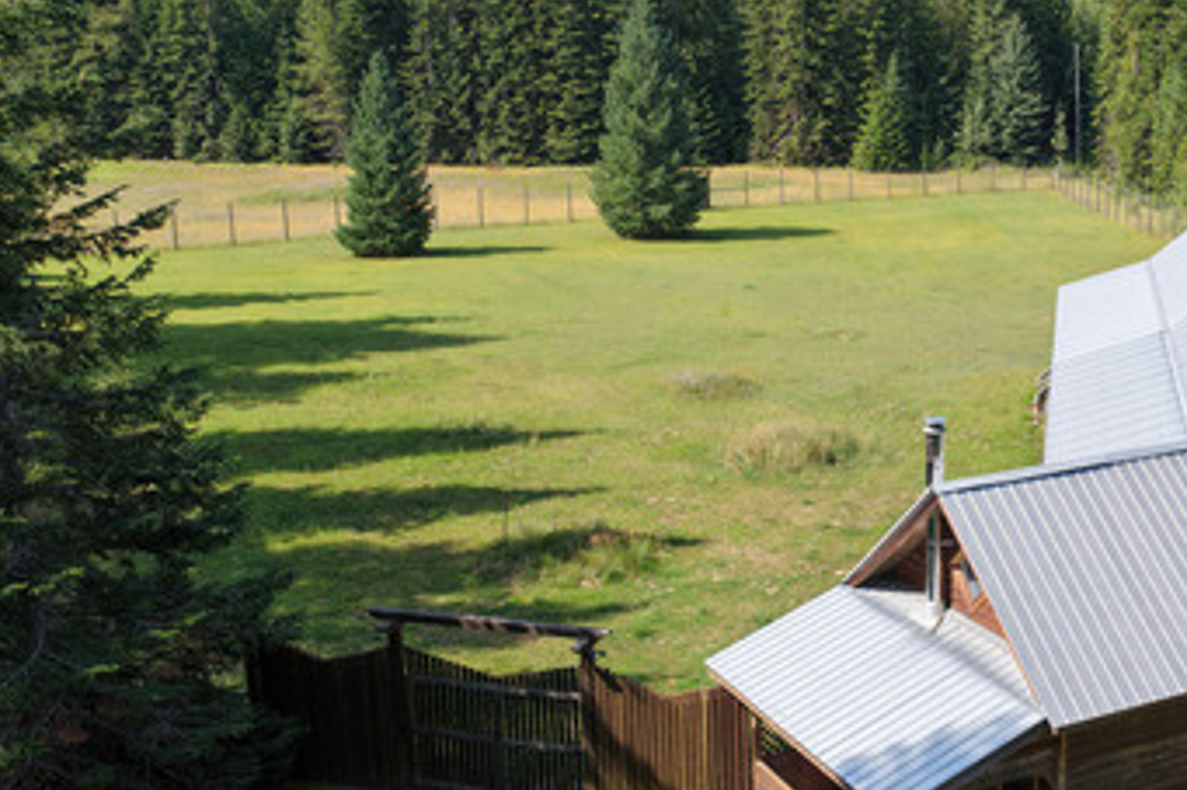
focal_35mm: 46
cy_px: 381
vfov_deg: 29.2
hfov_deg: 41.1
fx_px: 1516
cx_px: 933
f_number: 2.8
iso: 320
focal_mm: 14.45
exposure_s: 1/1600
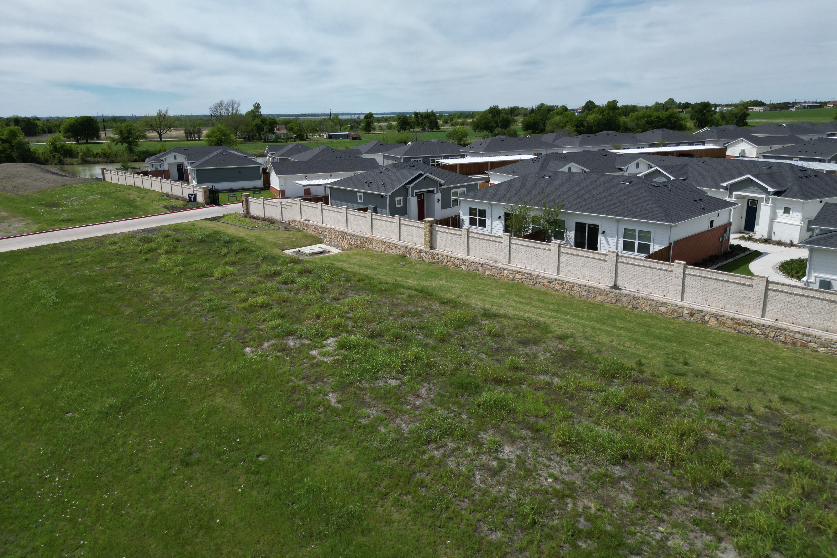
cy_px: 258
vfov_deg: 51.2
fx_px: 581
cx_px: 419
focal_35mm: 25
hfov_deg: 71.5
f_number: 1.7
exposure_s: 1/4000
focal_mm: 6.72
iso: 110
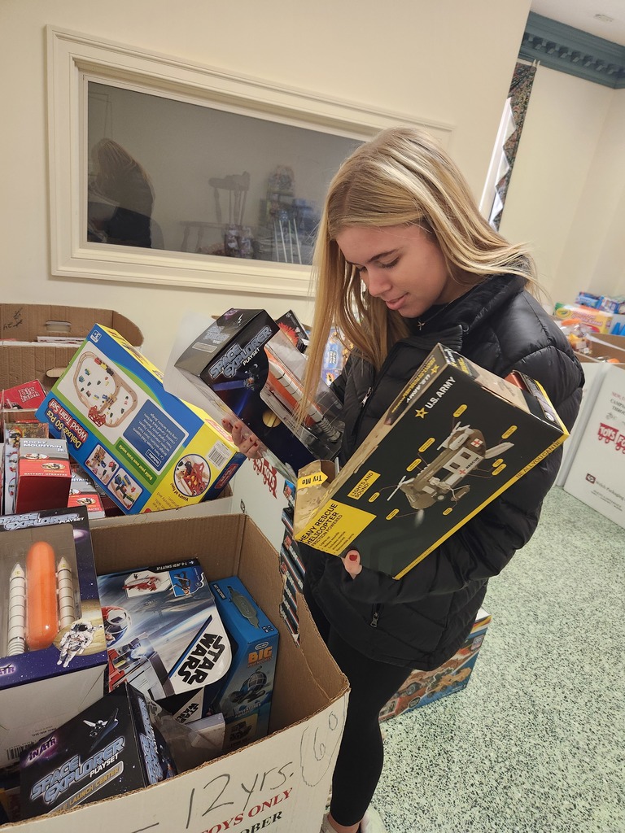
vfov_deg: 73.9
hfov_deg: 58.9
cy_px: 416
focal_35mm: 23
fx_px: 554
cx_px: 312
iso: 320
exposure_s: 1/120
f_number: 1.8
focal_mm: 5.4
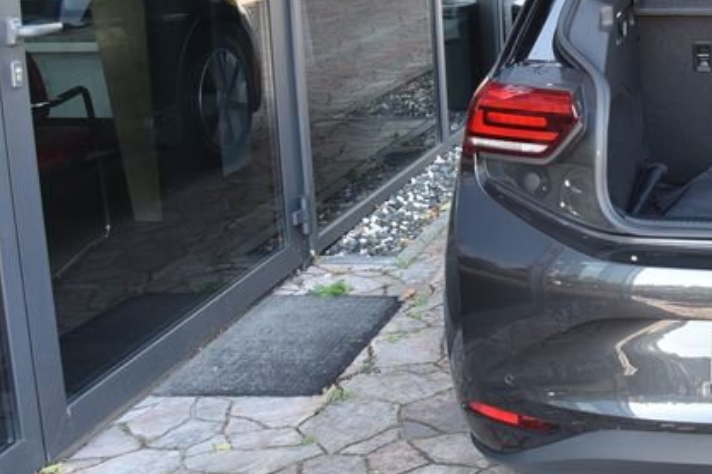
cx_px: 804
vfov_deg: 22.3
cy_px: 17
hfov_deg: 30.1
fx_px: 1167
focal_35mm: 59
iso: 500
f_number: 5.6
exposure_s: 1/125
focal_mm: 24
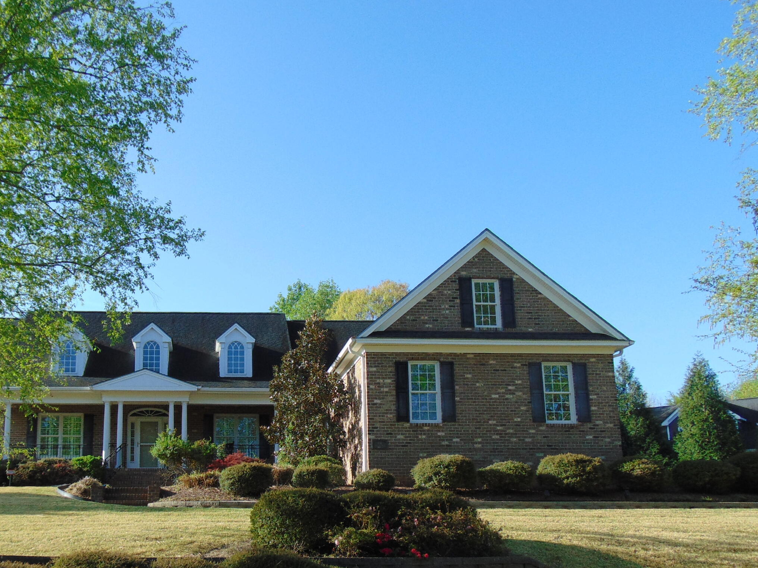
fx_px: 810
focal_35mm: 37
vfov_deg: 38.2
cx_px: 243
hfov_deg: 49.1
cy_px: 384
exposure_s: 1/800
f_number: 3
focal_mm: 4.5
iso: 80
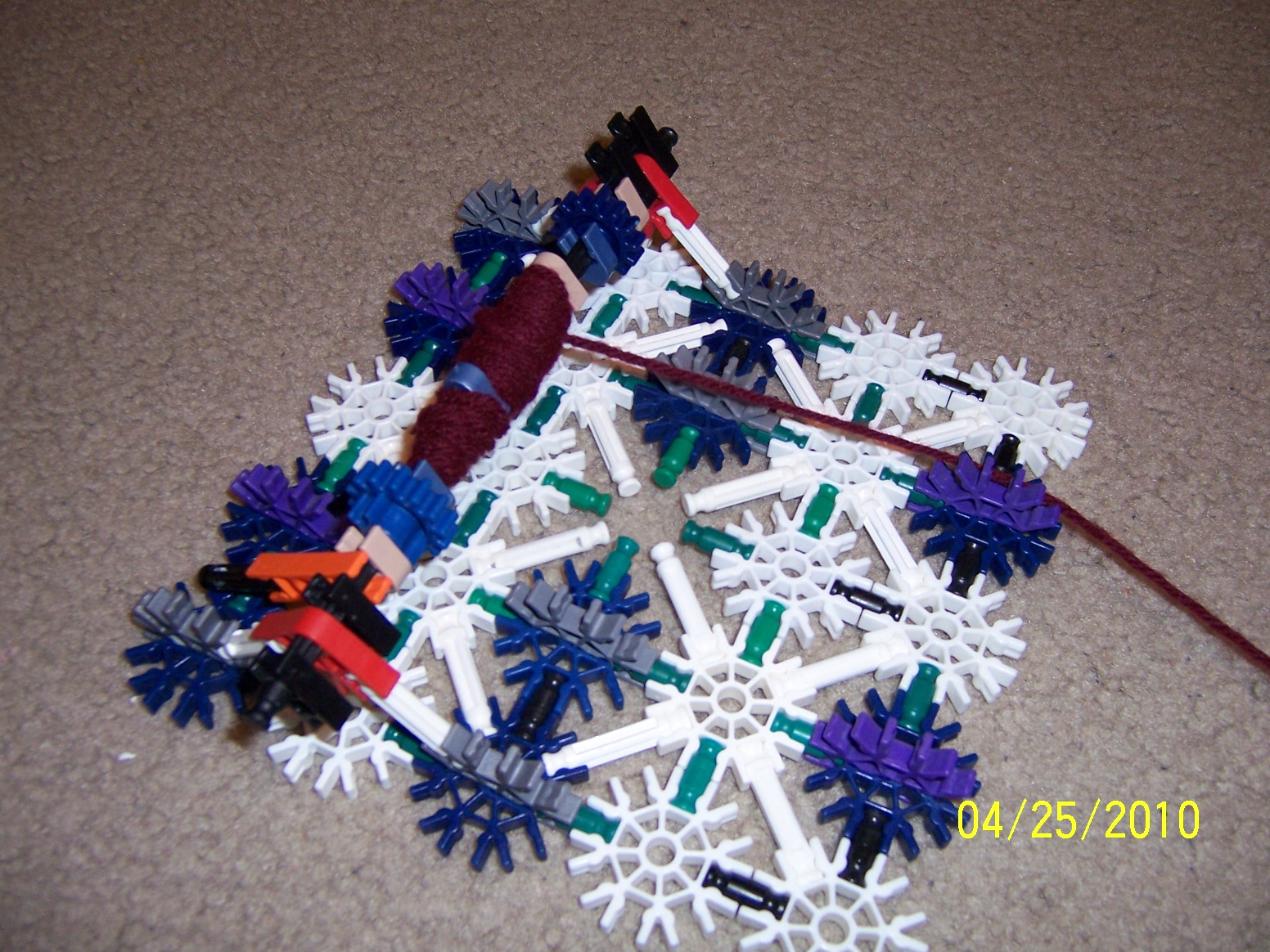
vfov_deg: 42.9
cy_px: 476
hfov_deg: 55.4
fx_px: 1211
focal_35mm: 33
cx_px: 635
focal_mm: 5.5
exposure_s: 1/60
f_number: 2.8
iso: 140
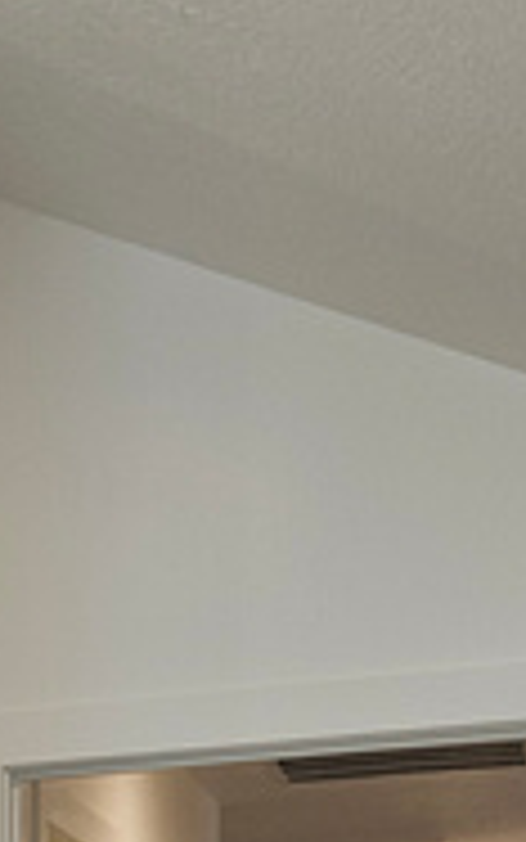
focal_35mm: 100
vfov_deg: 18.2
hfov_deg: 11.7
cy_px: 1306
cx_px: -535
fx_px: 2292
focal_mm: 5.4
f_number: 1.8
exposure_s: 1/120
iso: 64
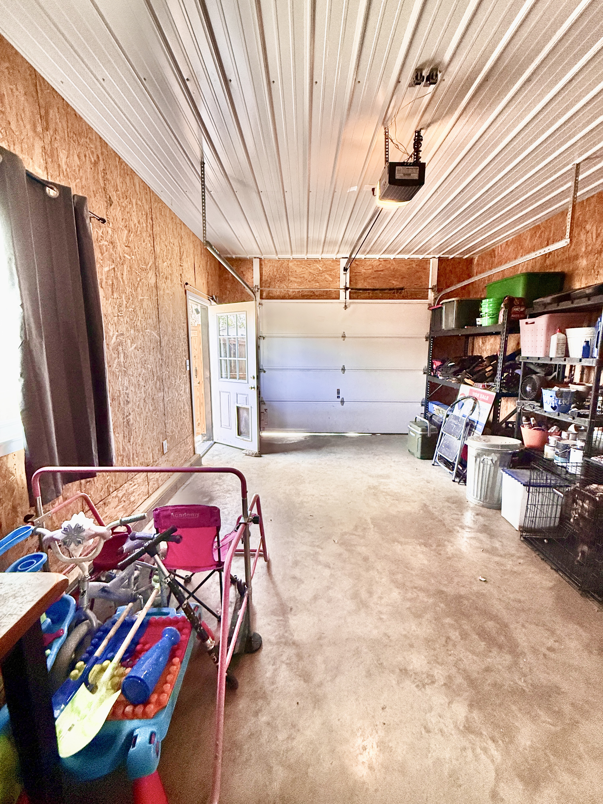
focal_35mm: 14
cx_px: 302
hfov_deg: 85.7
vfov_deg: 102.1
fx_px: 325
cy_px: 402
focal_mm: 2.22
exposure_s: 1/120
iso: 320
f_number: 2.2
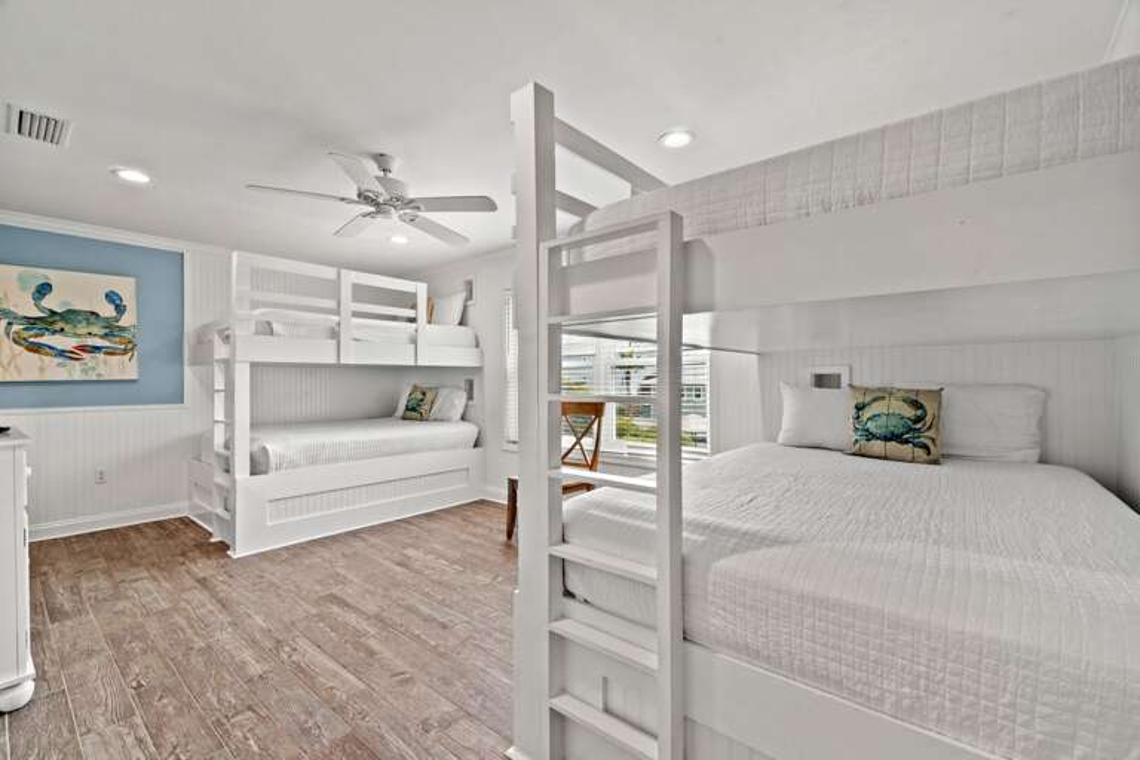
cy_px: 380
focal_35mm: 15
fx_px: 475
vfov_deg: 77.3
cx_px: 570
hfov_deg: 100.4
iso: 400
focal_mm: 10
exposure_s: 1/2.5
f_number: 9
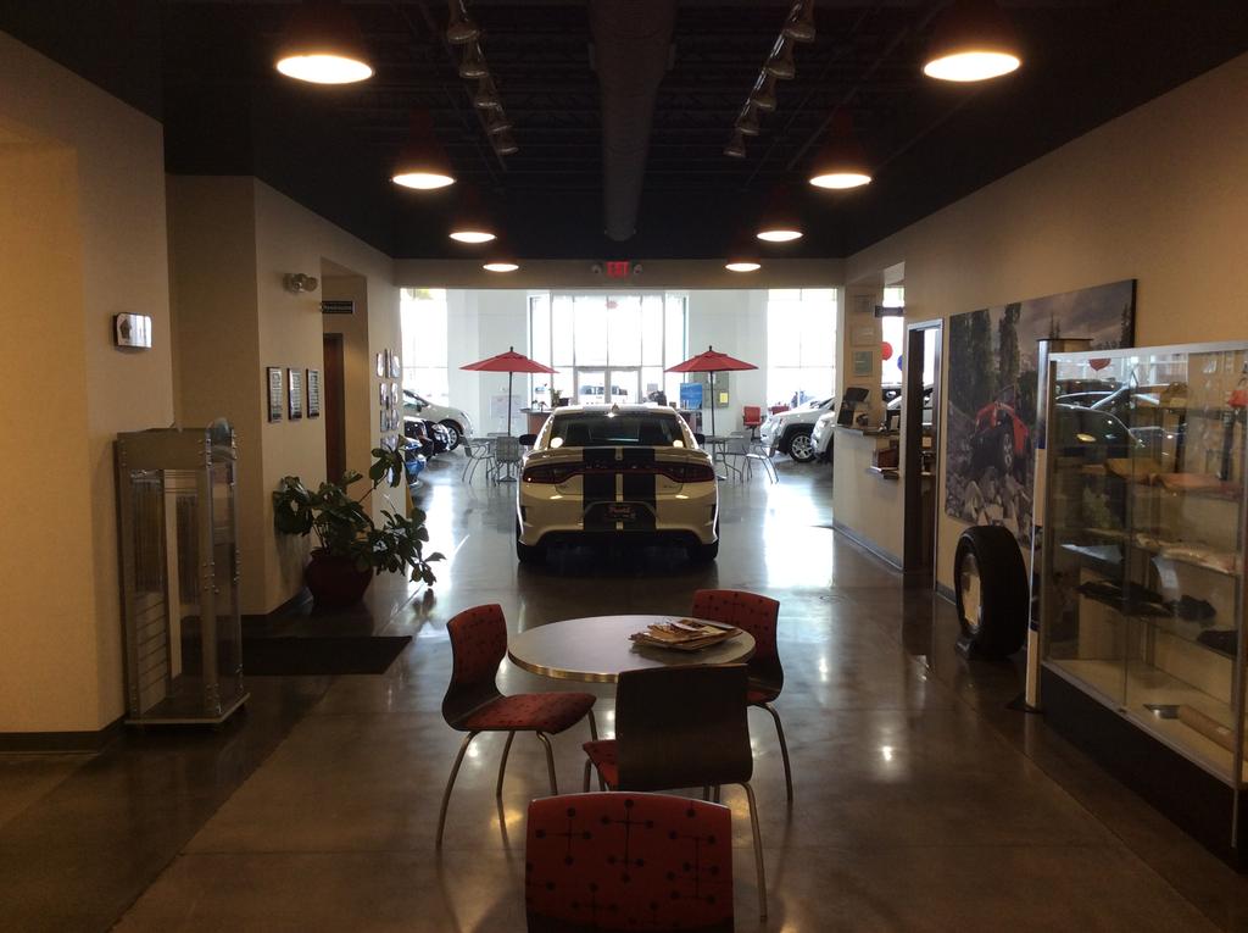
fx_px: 1152
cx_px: 624
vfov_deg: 44.1
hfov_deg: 56.9
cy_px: 466
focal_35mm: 32
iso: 40
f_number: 2.4
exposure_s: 1/30
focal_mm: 3.3
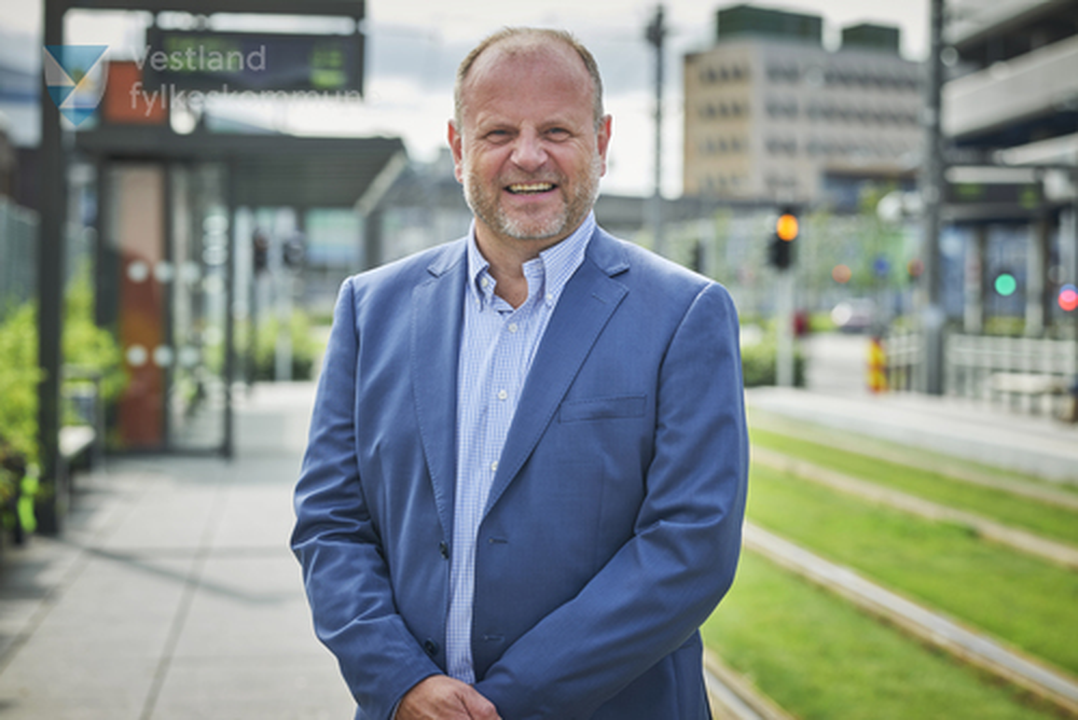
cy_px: 360
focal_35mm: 105
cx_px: 539
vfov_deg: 13.1
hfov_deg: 19.4
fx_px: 3146
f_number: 4.5
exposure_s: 1/160
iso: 50
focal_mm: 105
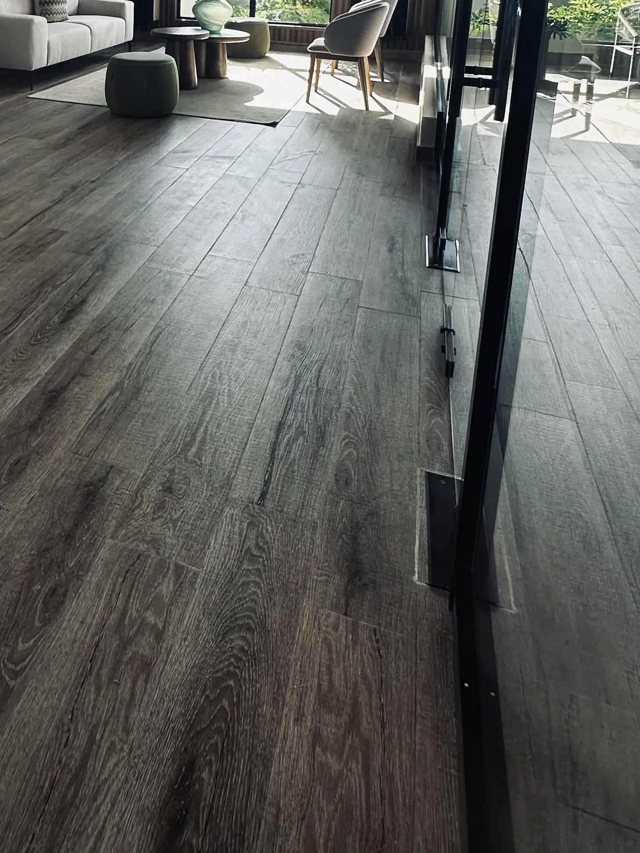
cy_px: 82
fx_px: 715
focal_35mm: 29
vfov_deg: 53.7
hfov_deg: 46.5
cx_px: 158
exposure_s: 1/132
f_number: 2.2
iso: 40
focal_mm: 2.22
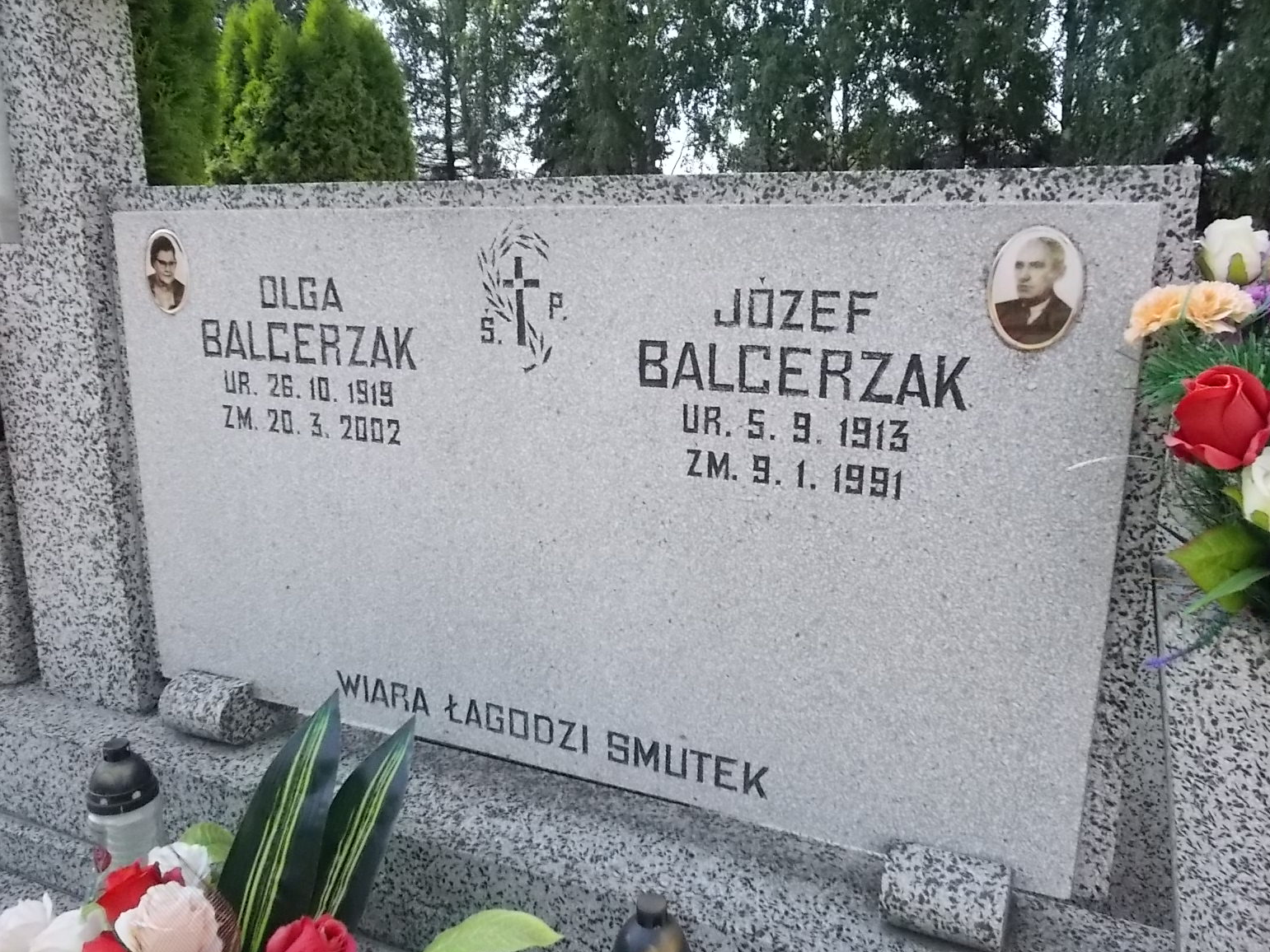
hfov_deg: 65.3
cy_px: 474
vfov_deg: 51.4
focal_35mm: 27
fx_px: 991
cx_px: 643
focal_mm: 4.6
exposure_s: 1/250
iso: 400
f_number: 8
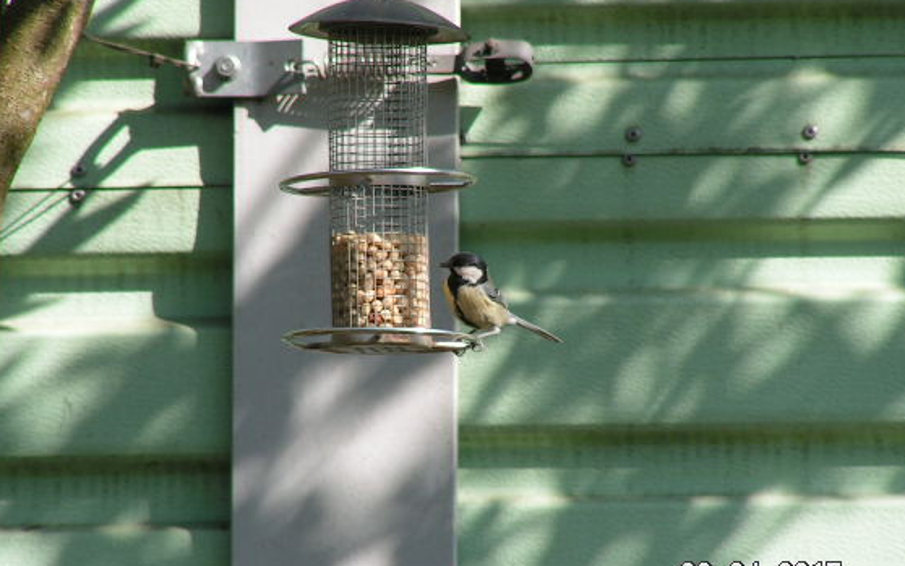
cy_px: 263
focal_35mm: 462
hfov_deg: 4.5
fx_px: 11397
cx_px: 410
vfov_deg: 2.8
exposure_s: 1/320
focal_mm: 58
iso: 50
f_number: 4.5
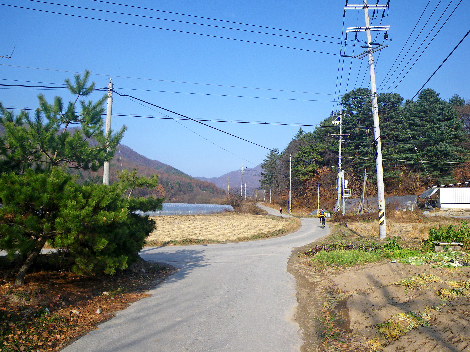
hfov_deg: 63.4
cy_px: 176
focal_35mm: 28
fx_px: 380
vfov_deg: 49.7
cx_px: 235
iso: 50
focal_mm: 5
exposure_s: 1/250
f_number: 4.2
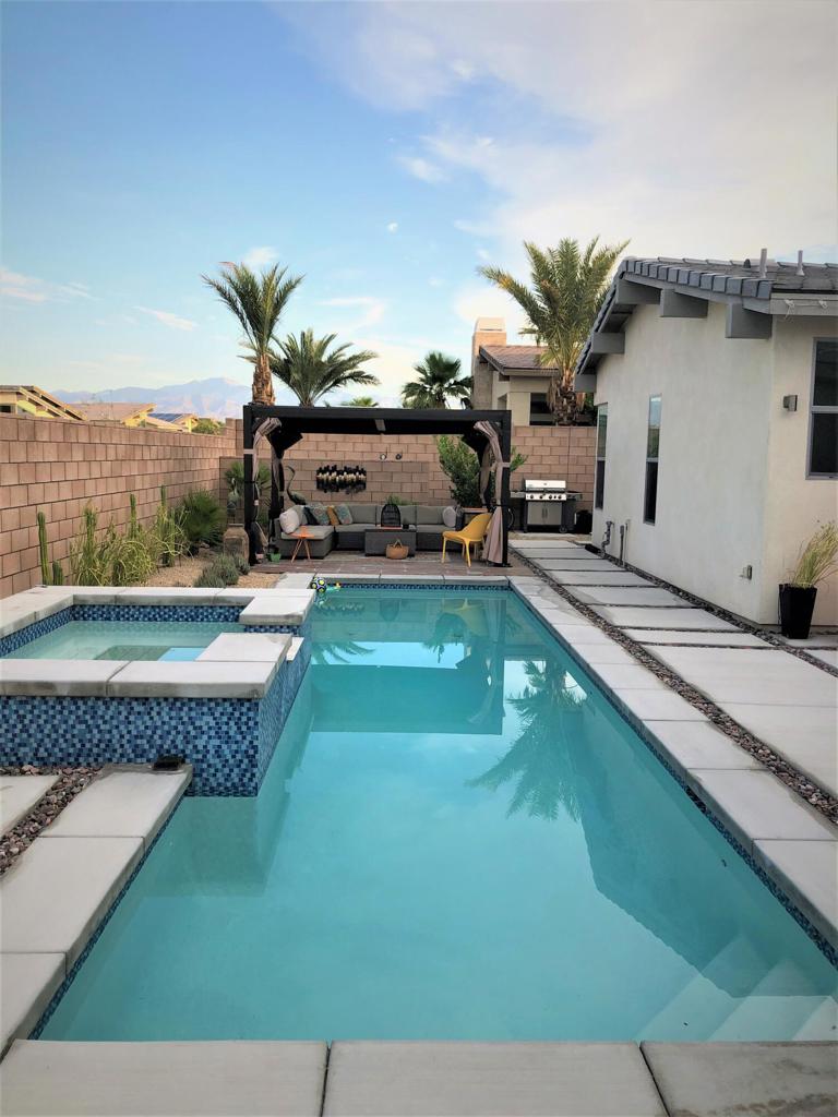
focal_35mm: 28
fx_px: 904
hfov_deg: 49.7
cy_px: 558
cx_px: 419
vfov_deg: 63.4
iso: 20
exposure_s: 1/397
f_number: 1.8
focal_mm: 3.99
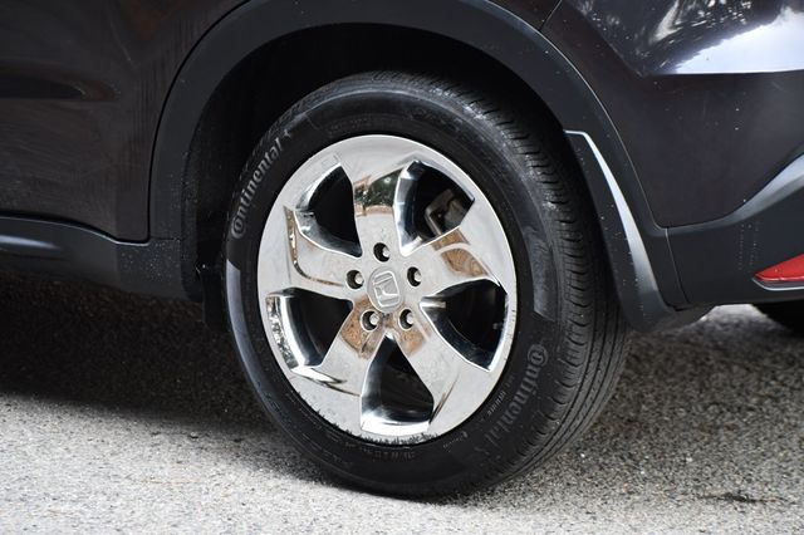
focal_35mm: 153
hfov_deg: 13.4
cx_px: 402
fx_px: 3415
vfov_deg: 9.0
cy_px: 268
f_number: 4.8
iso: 560
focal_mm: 102
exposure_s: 1/250
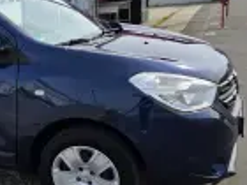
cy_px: 113
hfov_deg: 29.5
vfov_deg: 24.8
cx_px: -23
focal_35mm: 59
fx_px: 421
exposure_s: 1/4057
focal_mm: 6.3
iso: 80
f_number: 1.7
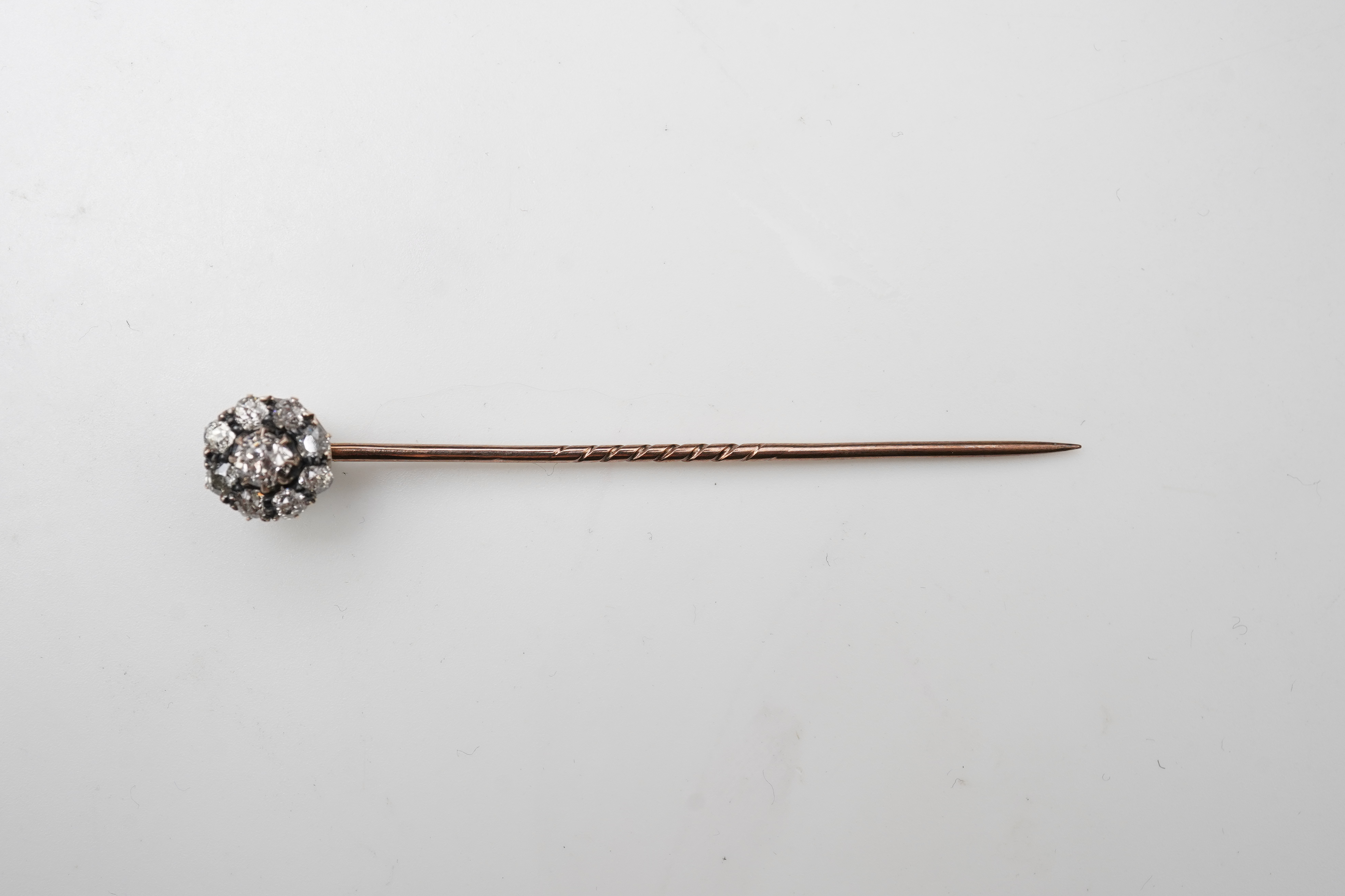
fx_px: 1681
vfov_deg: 29.9
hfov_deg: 43.6
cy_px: 448
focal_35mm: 45
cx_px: 672
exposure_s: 1/125
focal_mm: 30
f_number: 16
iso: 500
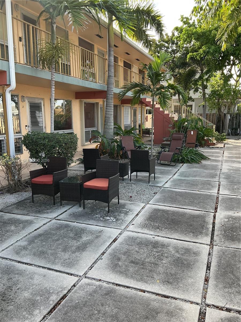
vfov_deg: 61.7
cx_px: 120
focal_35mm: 29
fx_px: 269
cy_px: 161
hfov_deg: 48.2
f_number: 1.8
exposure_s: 1/256
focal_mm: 3
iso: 25
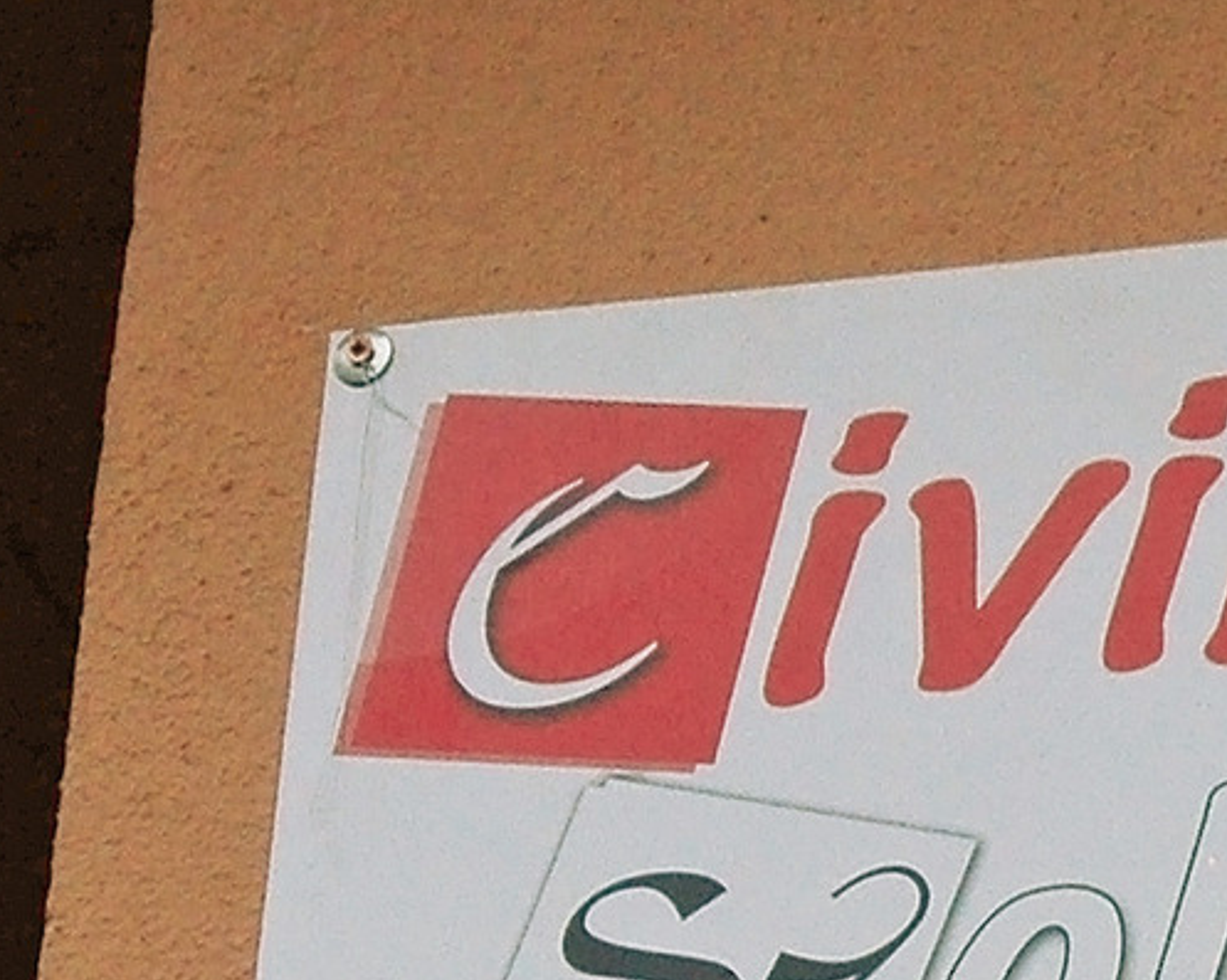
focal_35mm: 408
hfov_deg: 4.7
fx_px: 14801
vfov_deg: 3.8
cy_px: 957
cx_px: 2019
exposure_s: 1/400
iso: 400
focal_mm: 75
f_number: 10
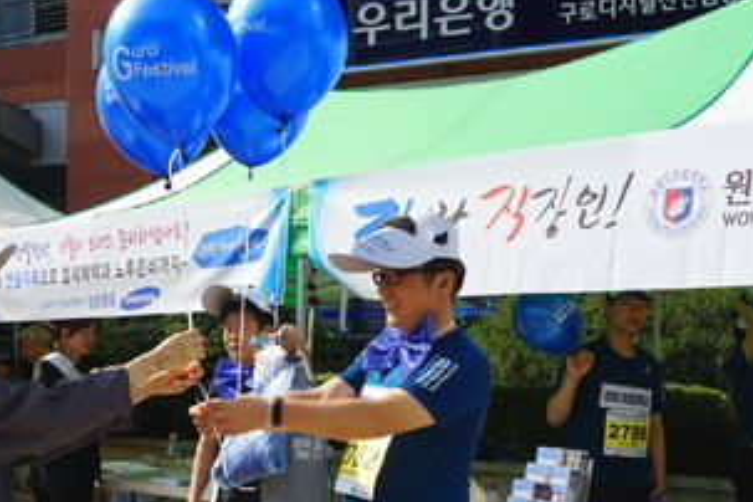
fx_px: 1004
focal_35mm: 48
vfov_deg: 27.6
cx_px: 348
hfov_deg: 41.1
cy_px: 394
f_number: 11
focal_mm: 26
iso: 100
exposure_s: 1/125
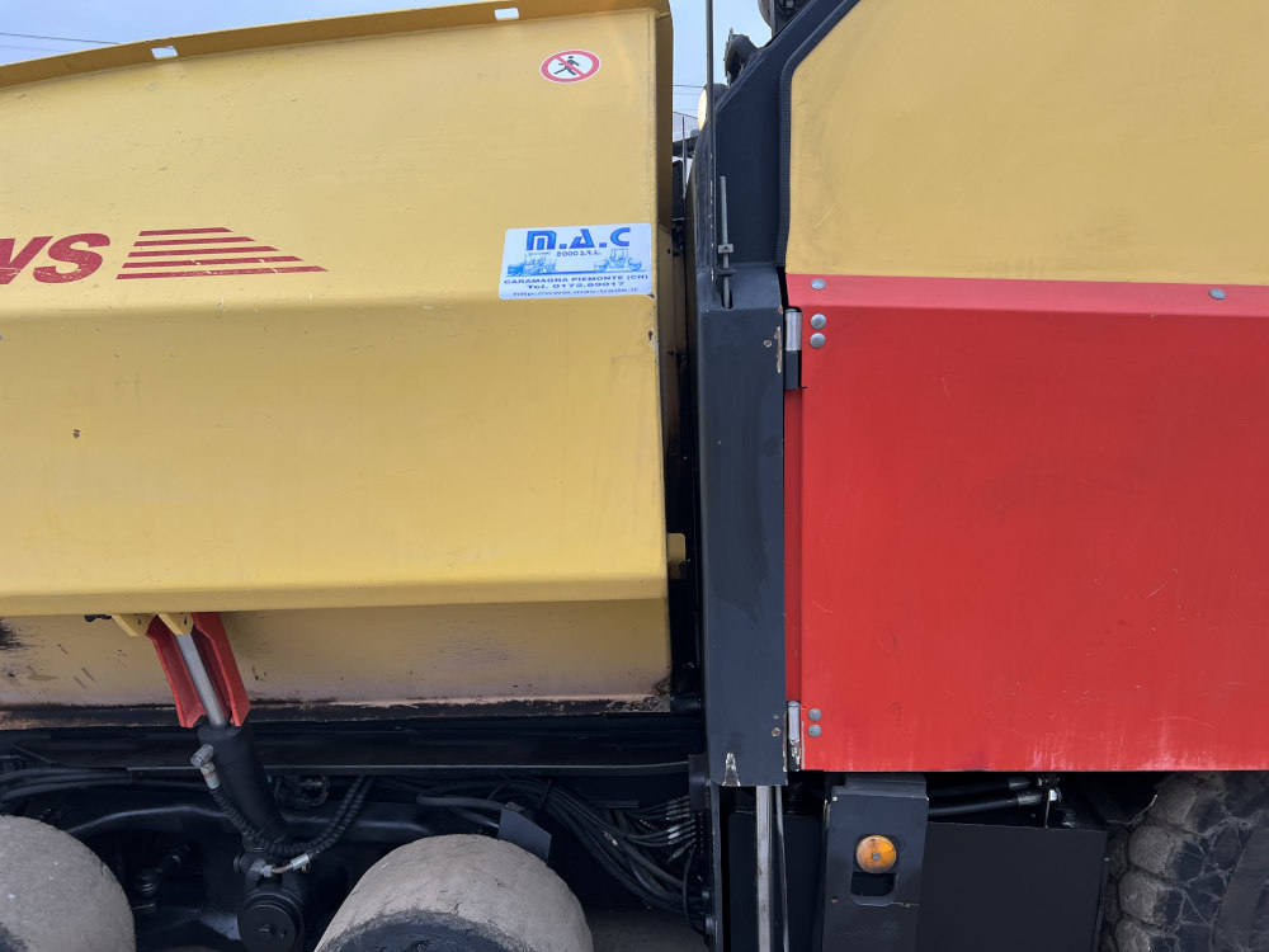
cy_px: 476
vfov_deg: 53.1
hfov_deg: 67.3
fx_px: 953
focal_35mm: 26
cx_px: 634
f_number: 1.5
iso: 40
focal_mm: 5.7
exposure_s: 1/279
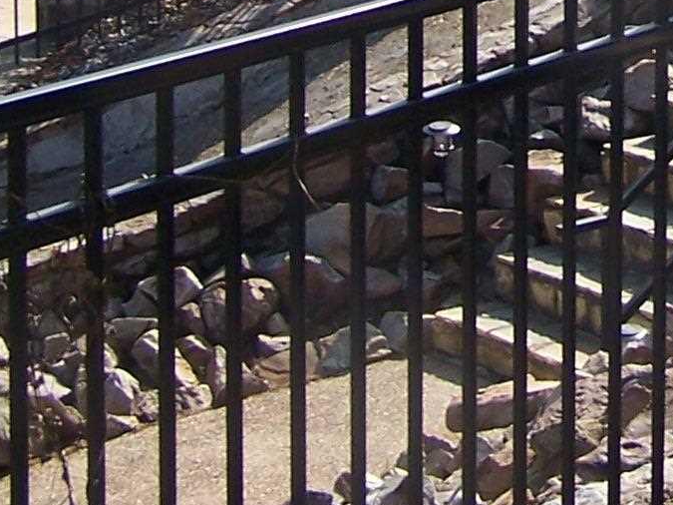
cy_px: -424
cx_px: 959
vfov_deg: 9.7
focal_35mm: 145
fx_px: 2819
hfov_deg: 13.0
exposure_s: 1/800
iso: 80
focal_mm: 6.3
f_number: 2.8
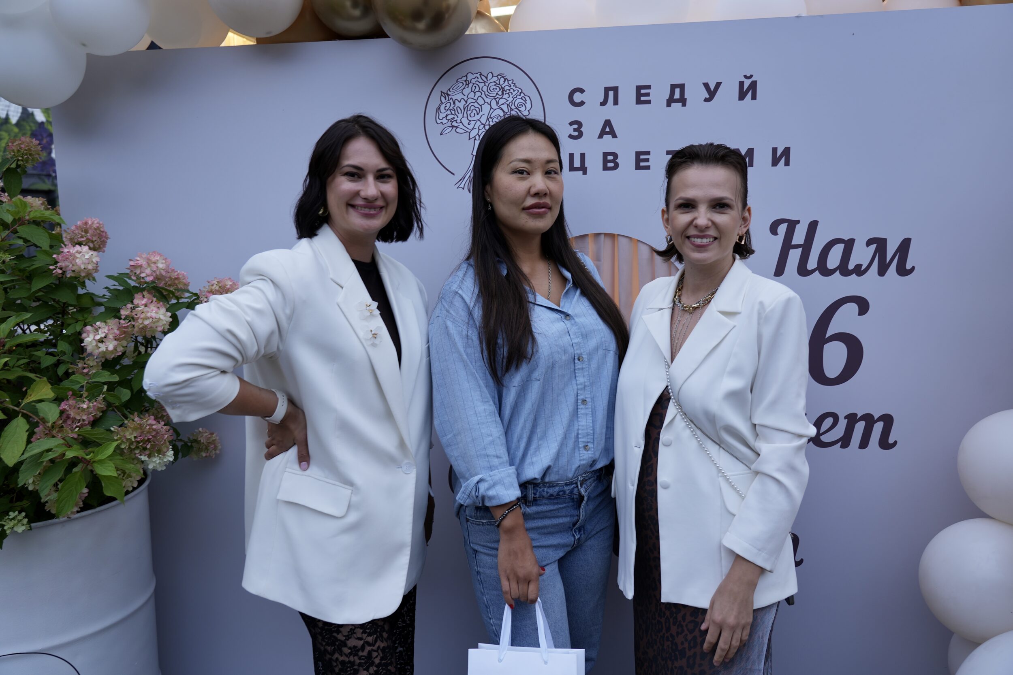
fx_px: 816
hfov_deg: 63.7
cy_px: 338
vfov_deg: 45.0
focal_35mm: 29
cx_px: 506
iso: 100
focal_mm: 29
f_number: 4.5
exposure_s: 1/40
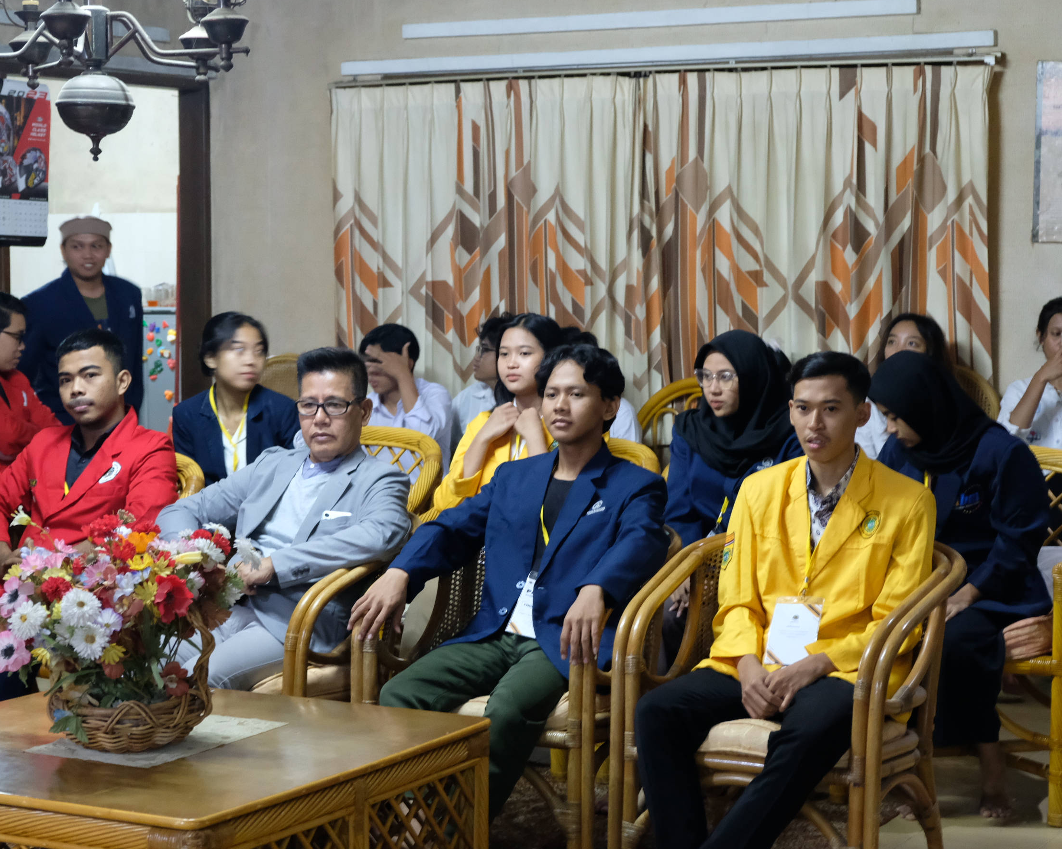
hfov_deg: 25.4
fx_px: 2357
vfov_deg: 20.4
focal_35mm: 75
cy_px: 422
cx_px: 453
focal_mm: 39
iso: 3200
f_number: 3.6
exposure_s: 1/12
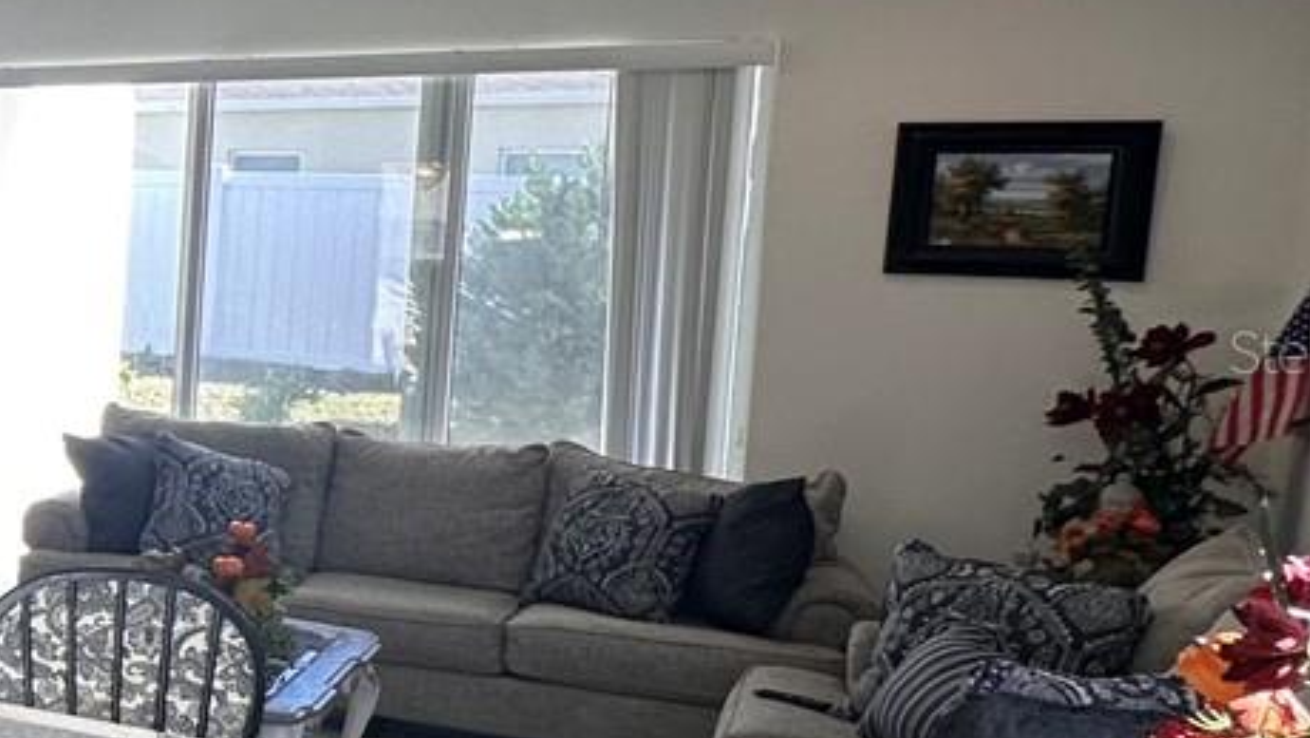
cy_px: 350
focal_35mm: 53
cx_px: -780
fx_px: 1841
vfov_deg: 22.6
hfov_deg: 25.7
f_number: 2.2
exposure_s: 1/120
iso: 64
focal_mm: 2.22
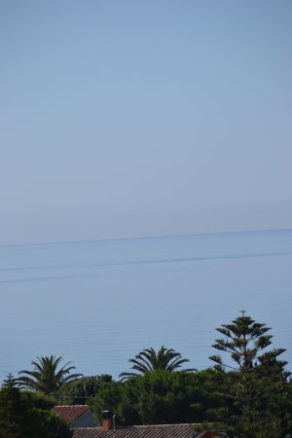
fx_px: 3285
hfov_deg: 5.1
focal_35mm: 270
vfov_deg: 7.6
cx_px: 146
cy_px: 219
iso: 100
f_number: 7.1
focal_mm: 180
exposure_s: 1/800
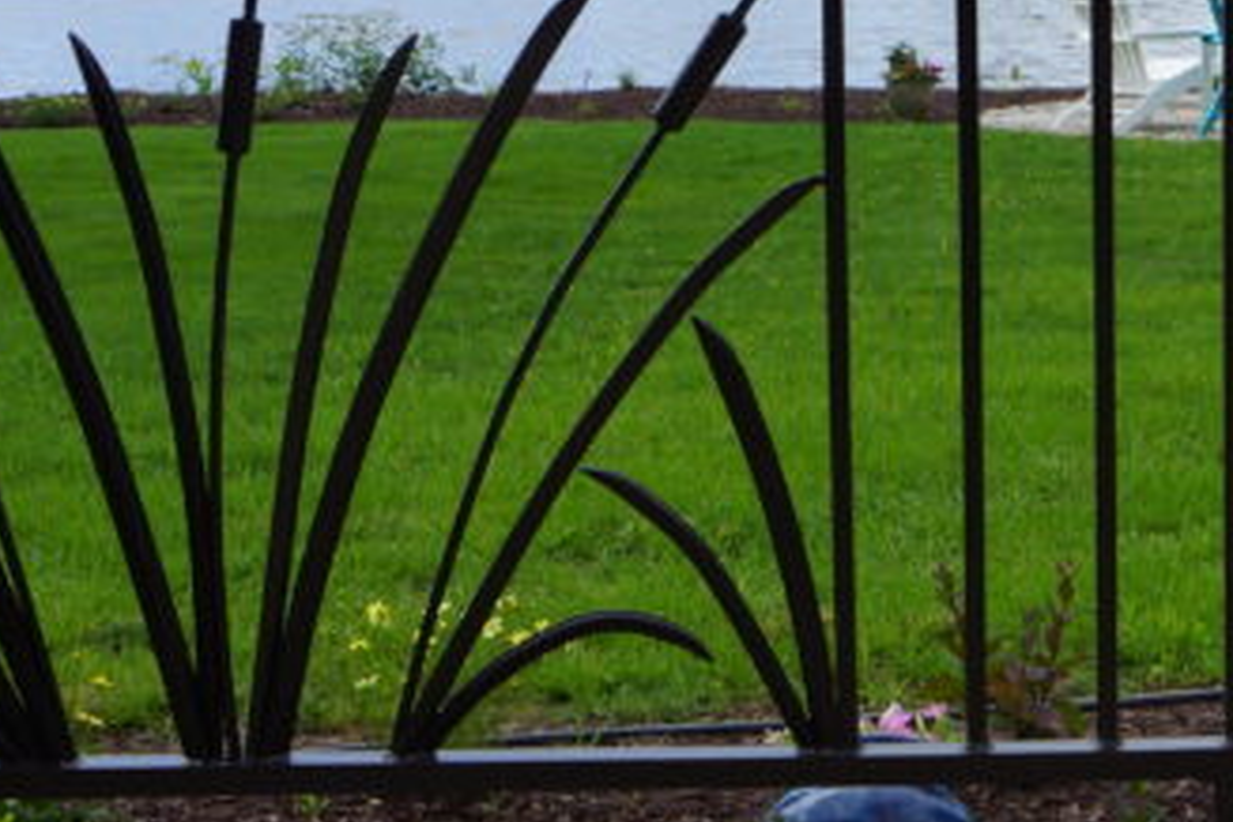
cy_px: 343
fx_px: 3219
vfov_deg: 14.5
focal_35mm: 94
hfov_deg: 20.9
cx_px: 1267
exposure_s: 1/125
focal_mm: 20
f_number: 13
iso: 100
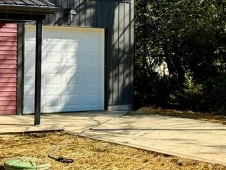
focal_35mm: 94
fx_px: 613
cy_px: 12
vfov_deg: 15.5
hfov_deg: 20.8
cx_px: 68
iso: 80
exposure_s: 1/2299
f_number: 1.78
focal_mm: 6.76
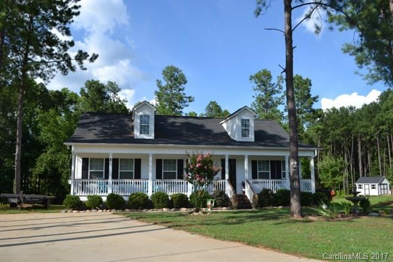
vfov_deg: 48.0
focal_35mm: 27
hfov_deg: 67.4
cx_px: 196
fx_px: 295
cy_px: 131
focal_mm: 18
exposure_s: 1/200
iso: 100
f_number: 7.1
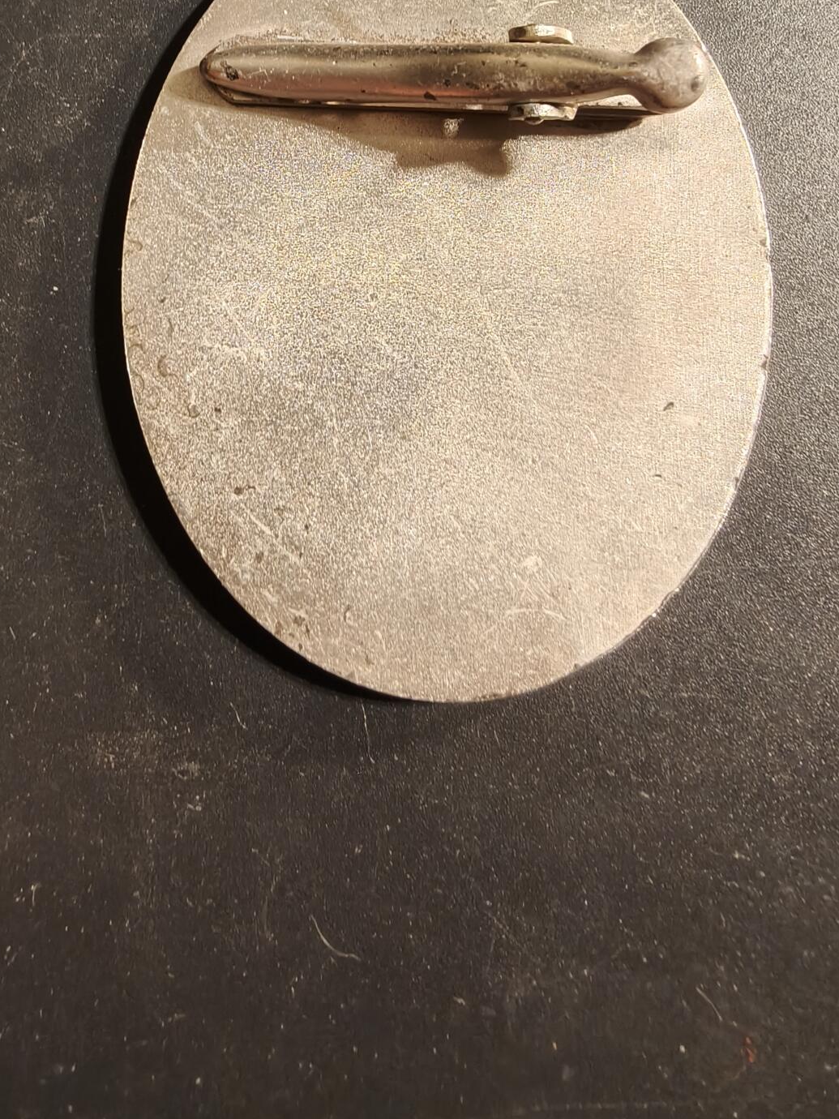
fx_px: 969
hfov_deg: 46.6
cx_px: 482
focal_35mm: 30
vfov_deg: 59.3
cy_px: 429
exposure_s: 1/68.9
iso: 200
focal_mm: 2.32
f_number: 2
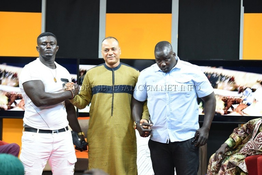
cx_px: 131
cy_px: 88
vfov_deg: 11.4
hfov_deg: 17.1
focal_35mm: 120
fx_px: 874
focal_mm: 120
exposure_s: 1/125
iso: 2000
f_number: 5.6
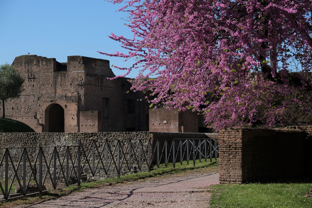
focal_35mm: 83
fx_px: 719
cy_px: 104
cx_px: 156
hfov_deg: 24.5
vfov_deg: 16.5
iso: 160
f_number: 6.4
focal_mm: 55
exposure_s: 1/500
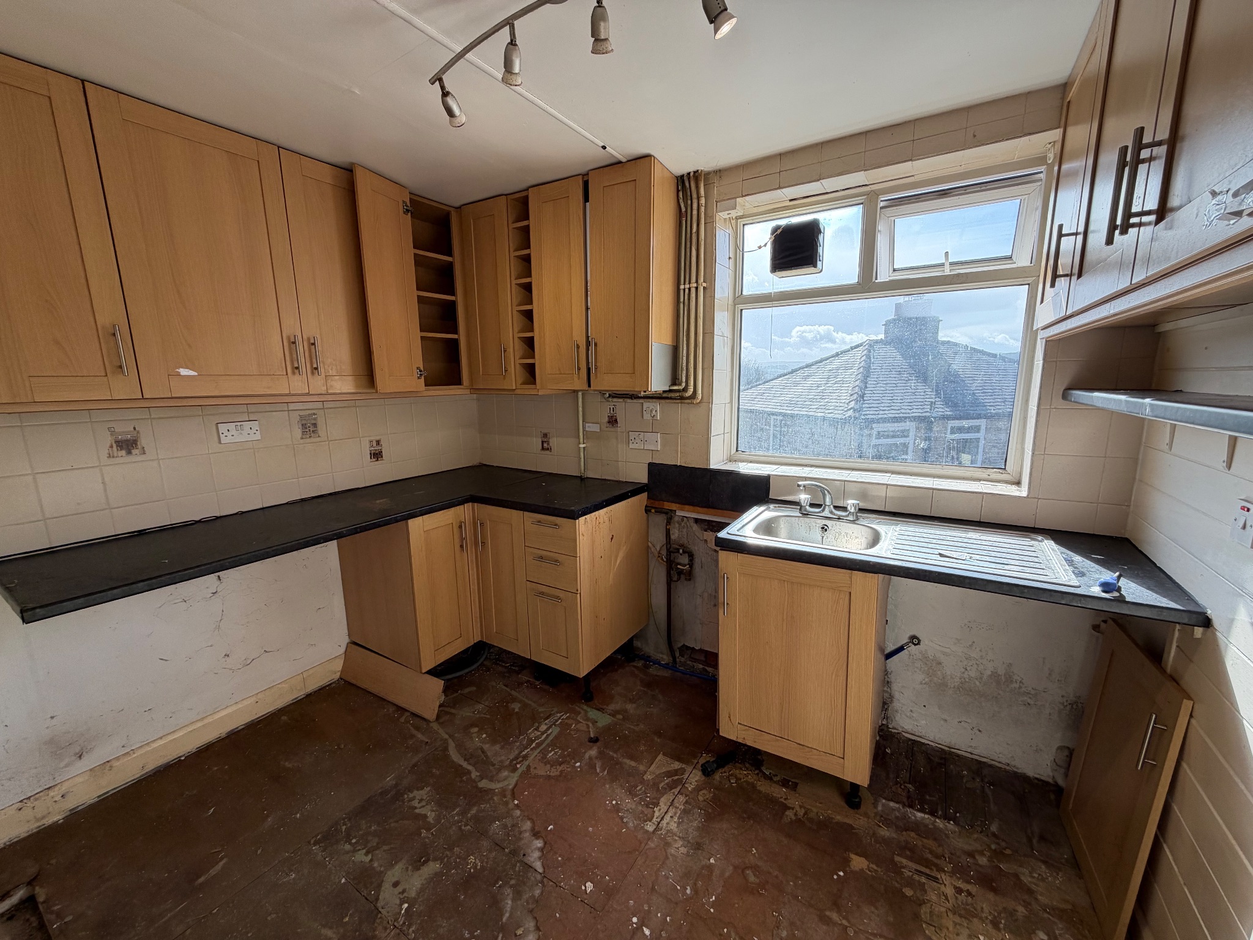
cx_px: 626
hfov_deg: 102.1
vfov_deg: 85.7
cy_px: 470
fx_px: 507
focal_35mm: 14
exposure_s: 1/184
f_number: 2.2
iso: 40
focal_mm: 2.22
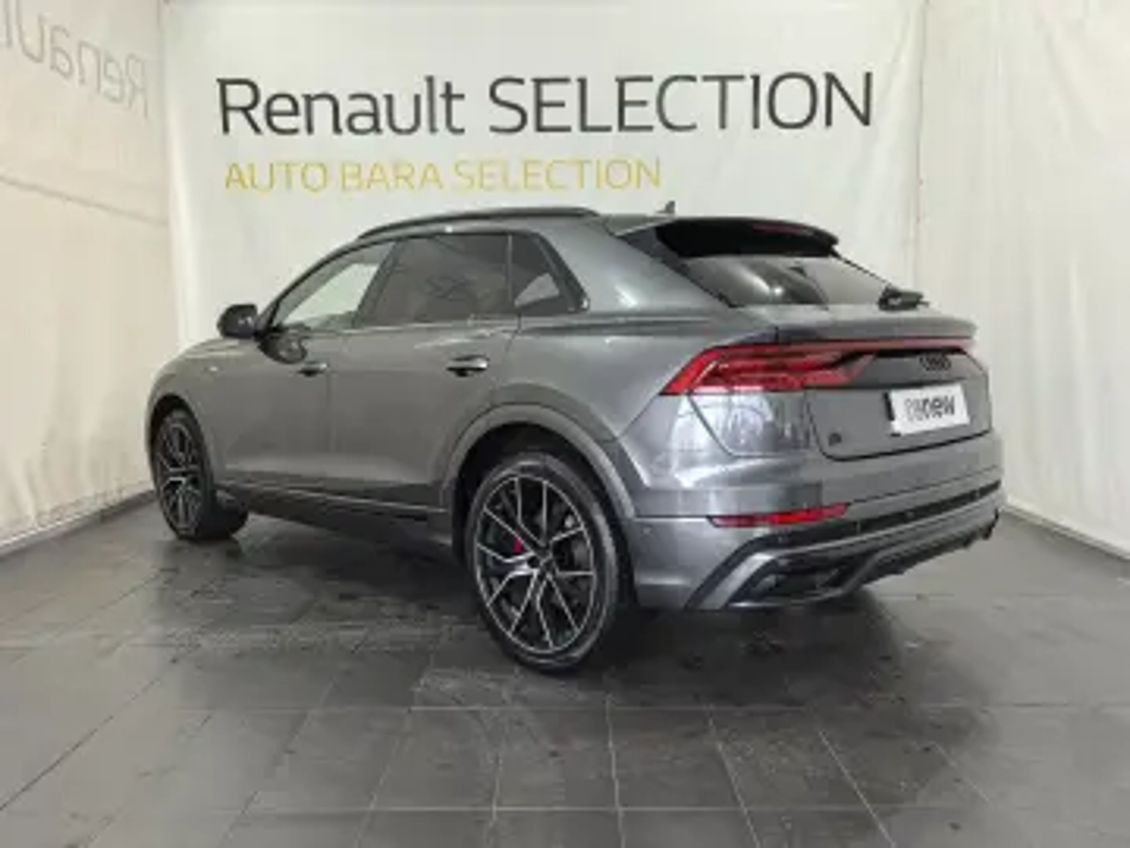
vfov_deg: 51.4
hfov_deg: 65.3
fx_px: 881
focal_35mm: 27
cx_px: 565
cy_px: 424
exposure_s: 1/100
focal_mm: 6.98
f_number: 1.4
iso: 160
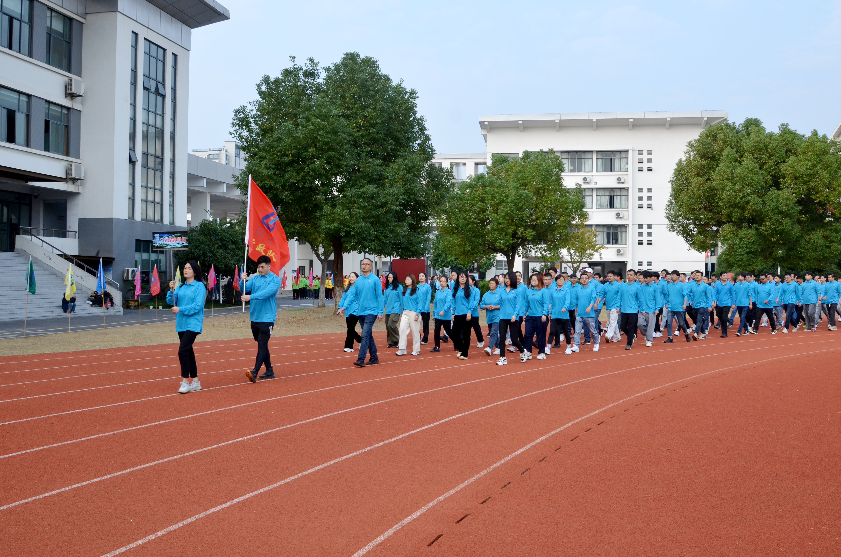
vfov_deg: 36.7
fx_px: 839
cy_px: 278
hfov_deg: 53.2
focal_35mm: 36
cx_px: 420
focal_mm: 24
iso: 200
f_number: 7.1
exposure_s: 1/200
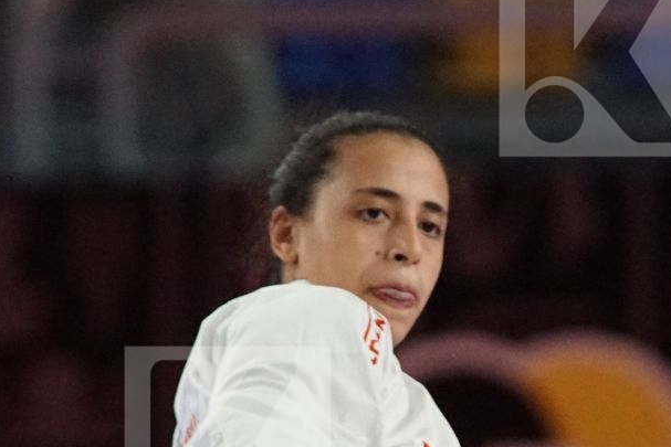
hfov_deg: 2.3
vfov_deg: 1.5
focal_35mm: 889
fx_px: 16573
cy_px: 447
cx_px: 602
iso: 3200
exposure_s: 1/2000
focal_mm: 200
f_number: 2.8
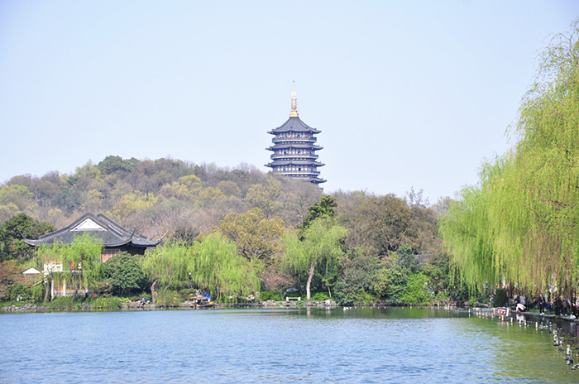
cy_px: 192
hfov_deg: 16.1
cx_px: 290
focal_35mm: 128
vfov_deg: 10.7
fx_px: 2047
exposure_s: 1/400
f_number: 8
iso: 200
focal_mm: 85
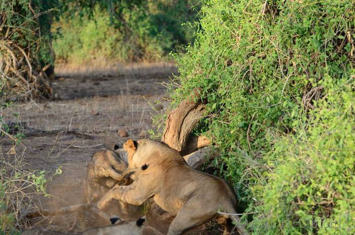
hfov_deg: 8.6
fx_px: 2361
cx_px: 178
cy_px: 118
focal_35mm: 240
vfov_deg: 5.7
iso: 640
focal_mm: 160
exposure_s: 1/500
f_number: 5
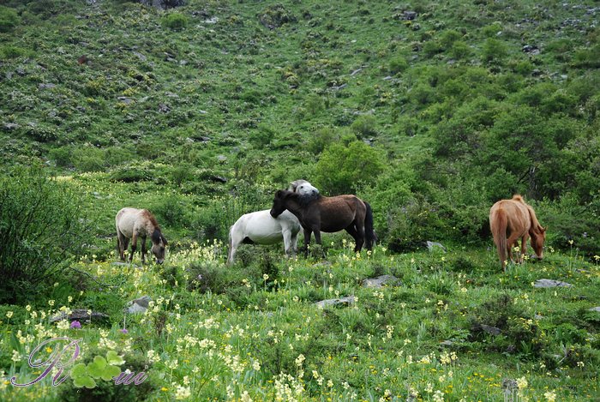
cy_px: 201
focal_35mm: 87
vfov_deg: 15.8
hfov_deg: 23.3
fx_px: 1452
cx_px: 300
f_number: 5.3
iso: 500
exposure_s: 1/90
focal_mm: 58
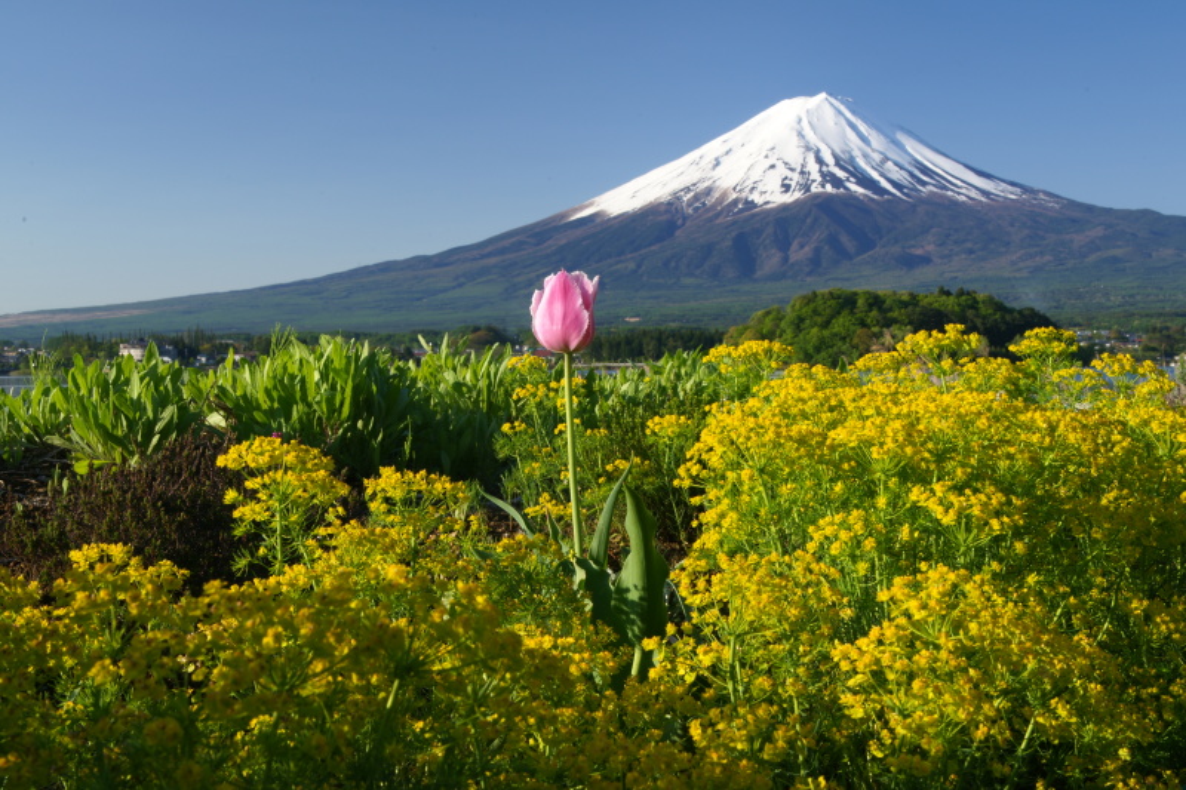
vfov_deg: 27.0
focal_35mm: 50
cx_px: 593
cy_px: 395
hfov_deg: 39.6
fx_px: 1647
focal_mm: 50
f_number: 22
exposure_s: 1/5
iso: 100
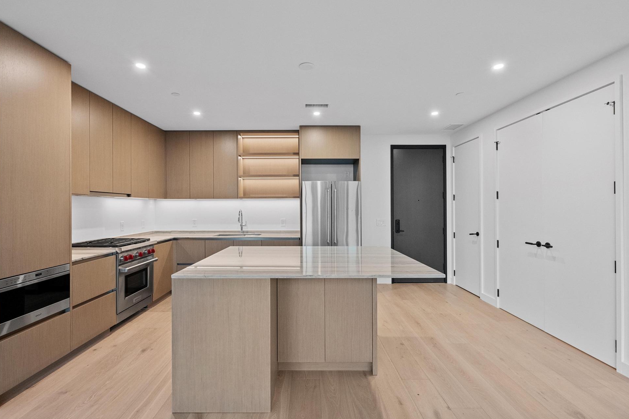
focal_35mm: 17
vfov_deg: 71.9
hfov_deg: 94.8
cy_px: 206
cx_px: 301
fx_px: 289
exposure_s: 1/30
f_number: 7.1
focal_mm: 15.5
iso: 2500
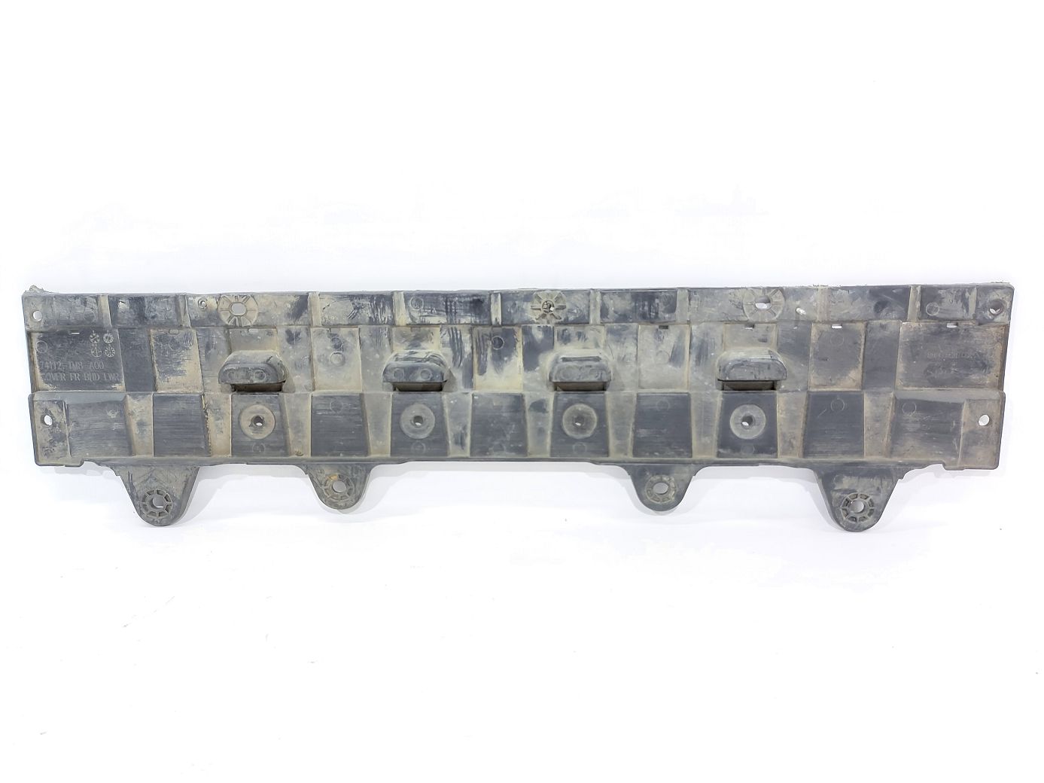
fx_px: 724
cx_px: 522
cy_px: 392
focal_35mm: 24
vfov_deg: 56.8
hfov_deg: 71.6
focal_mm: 5.23
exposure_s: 1/33
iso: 250
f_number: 1.8
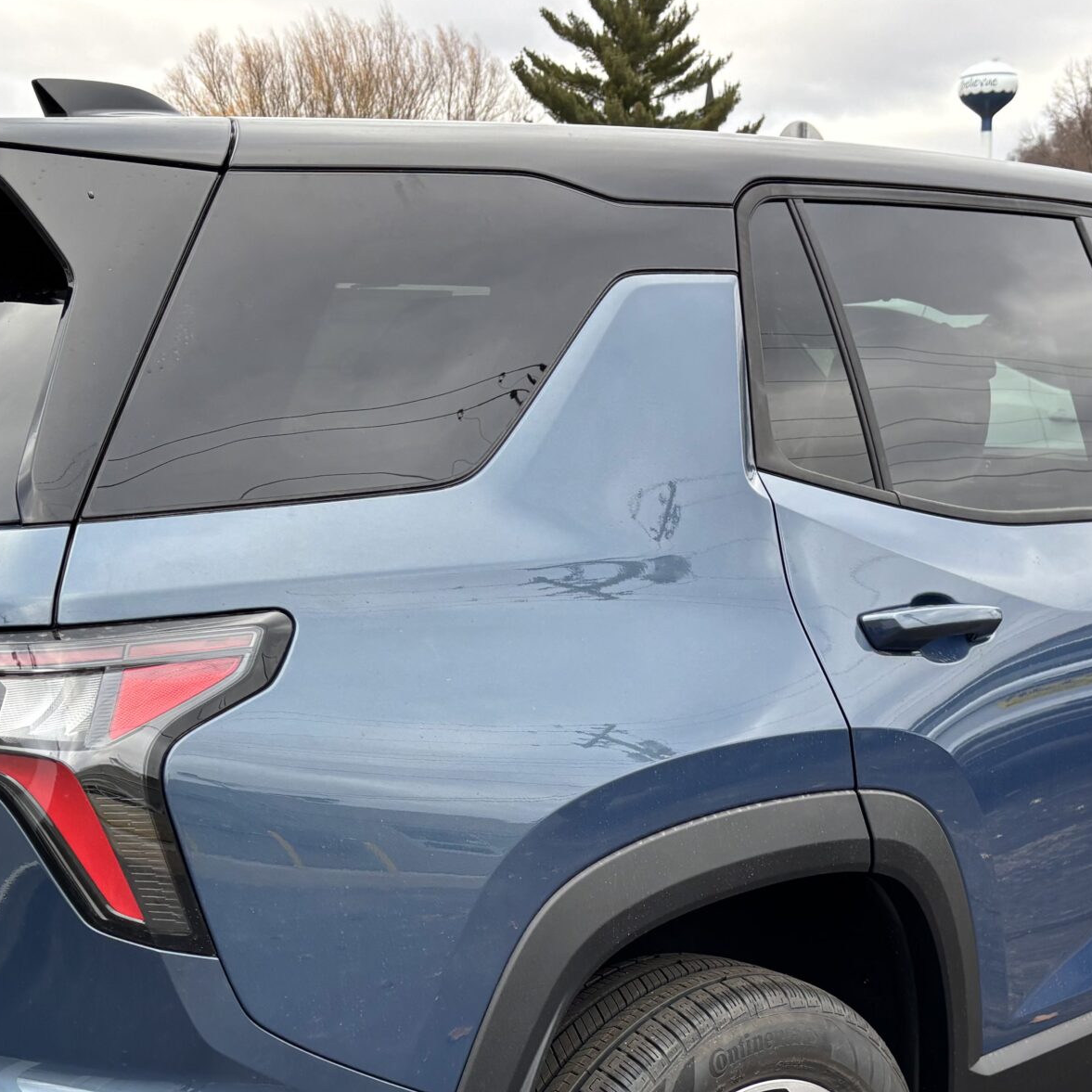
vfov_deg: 33.1
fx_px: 1785
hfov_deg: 34.0
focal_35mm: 50
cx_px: 582
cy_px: 869
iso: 40
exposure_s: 1/121
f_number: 1.6
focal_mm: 5.96
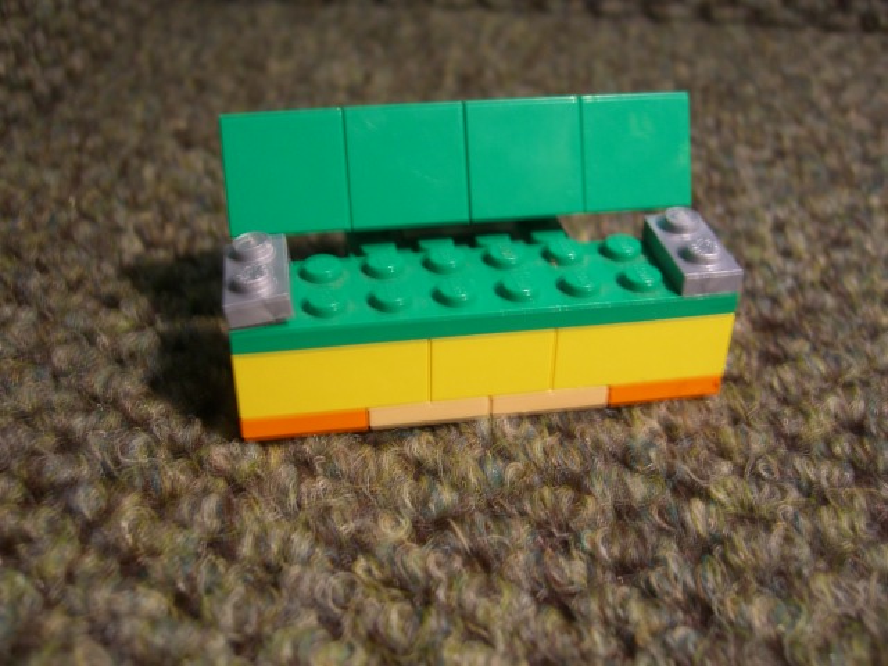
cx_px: 444
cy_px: 333
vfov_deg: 37.7
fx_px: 975
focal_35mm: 38
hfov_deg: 49.0
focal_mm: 7.9
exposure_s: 1/8
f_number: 2.8
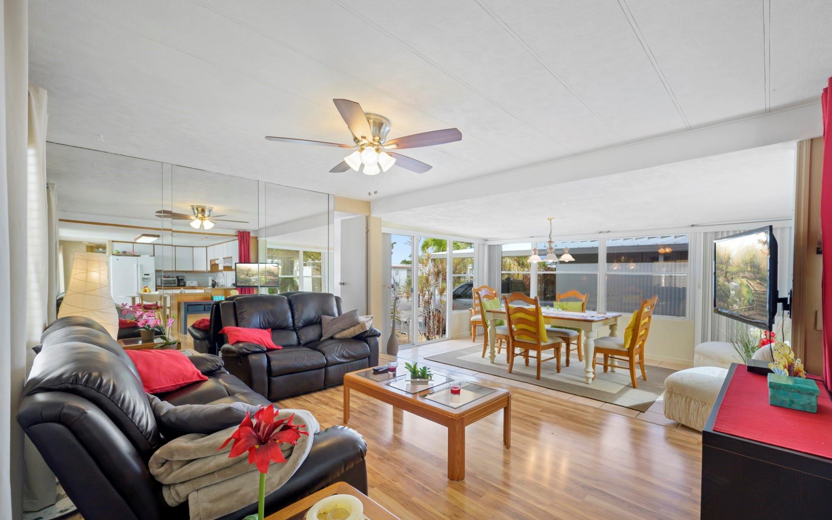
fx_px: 340
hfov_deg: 101.4
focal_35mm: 15
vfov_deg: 74.7
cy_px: 274
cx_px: 436
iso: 100
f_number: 8
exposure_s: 1/13
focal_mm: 14
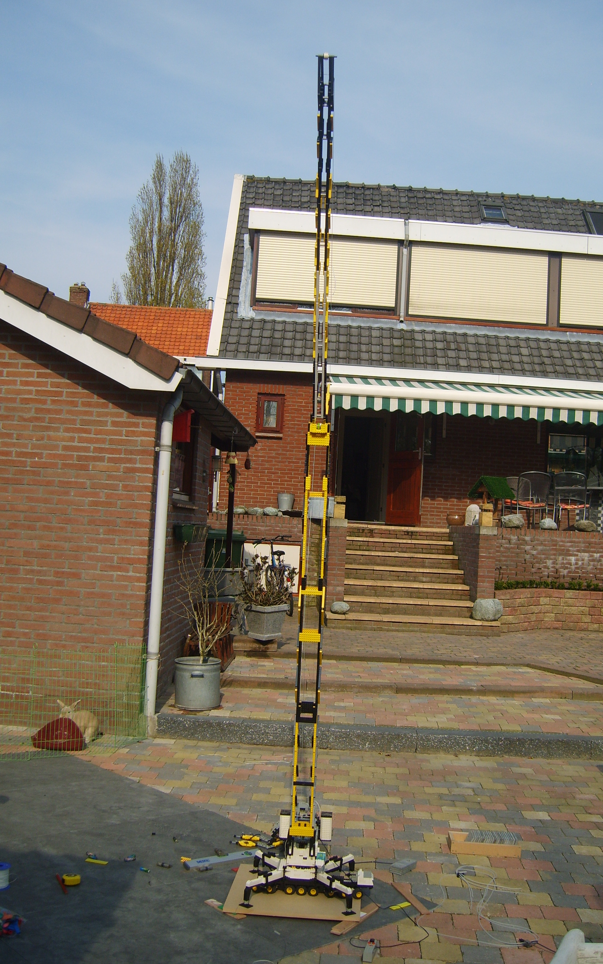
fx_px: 999
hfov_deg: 33.6
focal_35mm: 38
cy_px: 477
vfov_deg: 51.5
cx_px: 334
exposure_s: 1/180
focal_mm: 7.4
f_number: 7.1
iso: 50
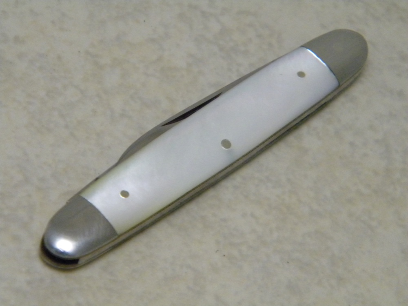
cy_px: 153
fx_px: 2157
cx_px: 204
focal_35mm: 183
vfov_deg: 8.1
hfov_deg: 10.8
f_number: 5.2
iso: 800
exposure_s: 1/48
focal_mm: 33.1
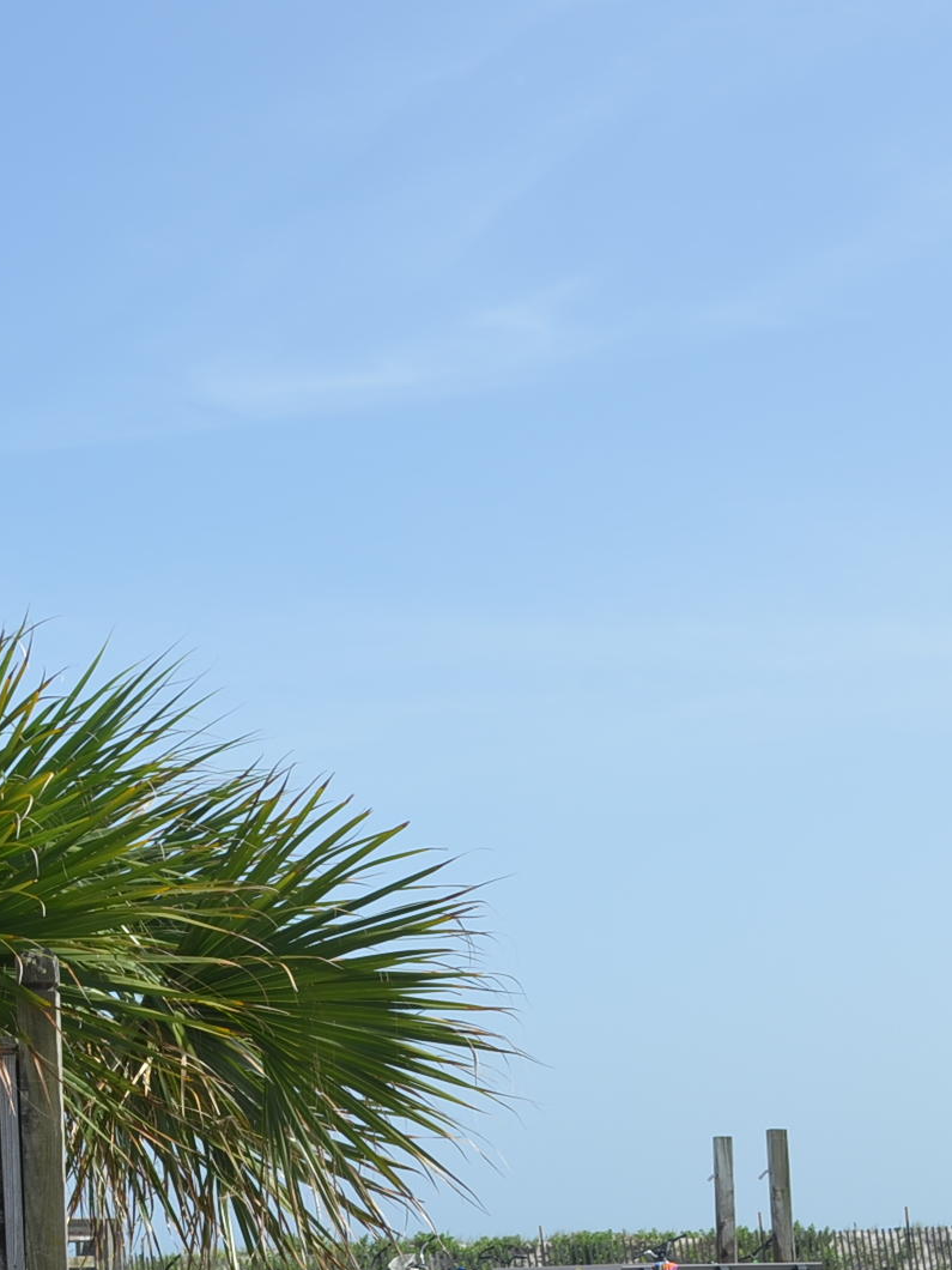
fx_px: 3190
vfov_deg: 22.3
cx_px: -230
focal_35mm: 87
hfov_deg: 16.2
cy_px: 929
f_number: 8
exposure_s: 1/250
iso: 100
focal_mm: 26
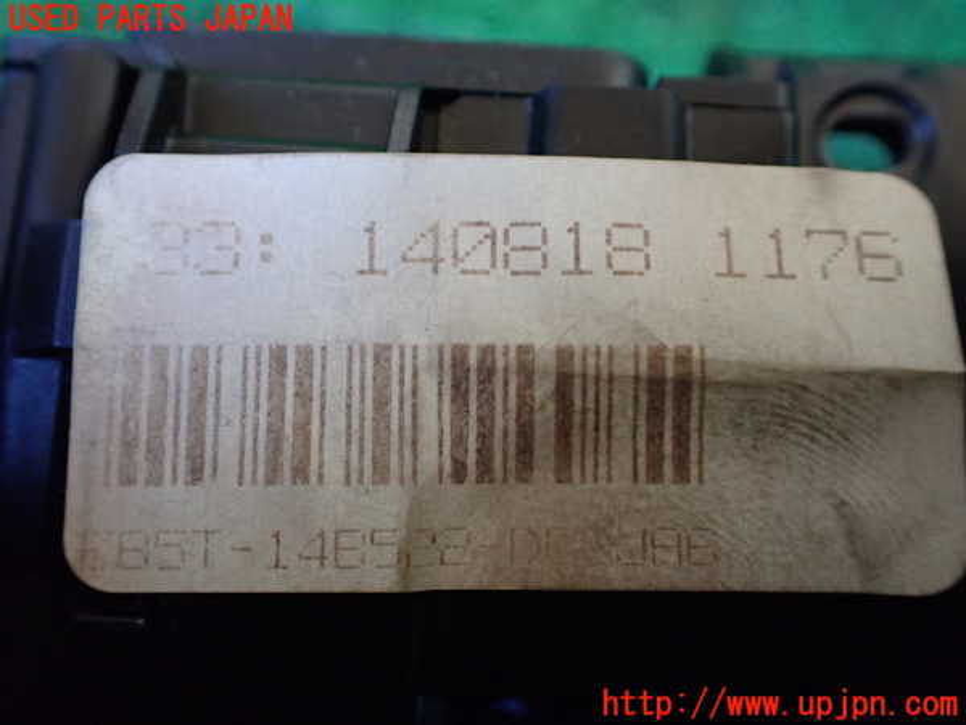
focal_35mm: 30
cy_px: 362
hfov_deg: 60.0
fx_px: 837
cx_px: 483
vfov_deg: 46.8
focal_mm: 5.4
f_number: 2.3
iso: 800
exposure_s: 1/100
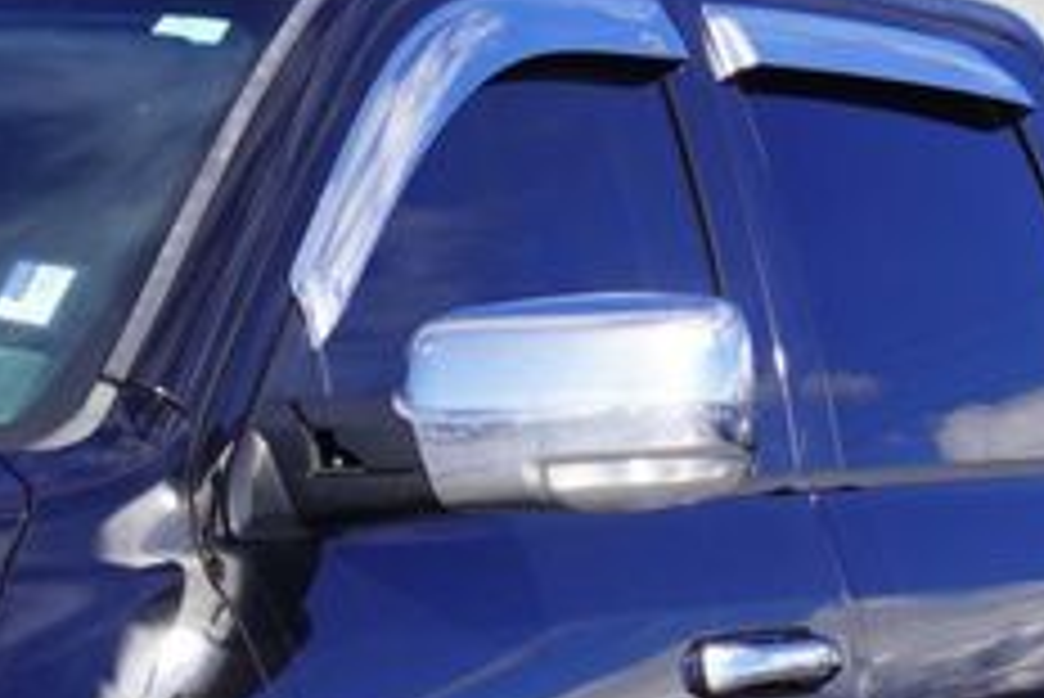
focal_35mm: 199
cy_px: 1117
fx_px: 5774
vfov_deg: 6.8
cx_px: -342
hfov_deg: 10.1
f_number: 9
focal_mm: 30
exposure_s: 1/125
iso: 100
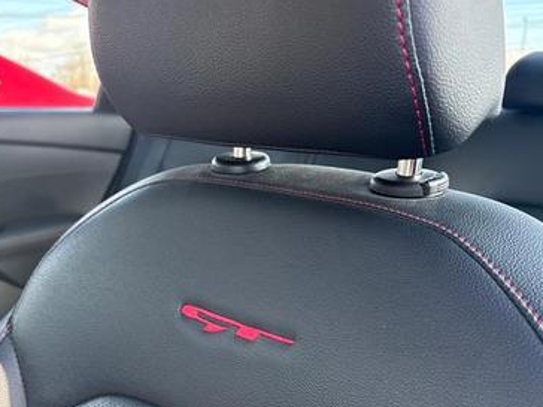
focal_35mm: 36
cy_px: 256
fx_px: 565
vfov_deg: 39.4
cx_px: 215
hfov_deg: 51.0
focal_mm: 5.96
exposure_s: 1/174
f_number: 1.6
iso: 125
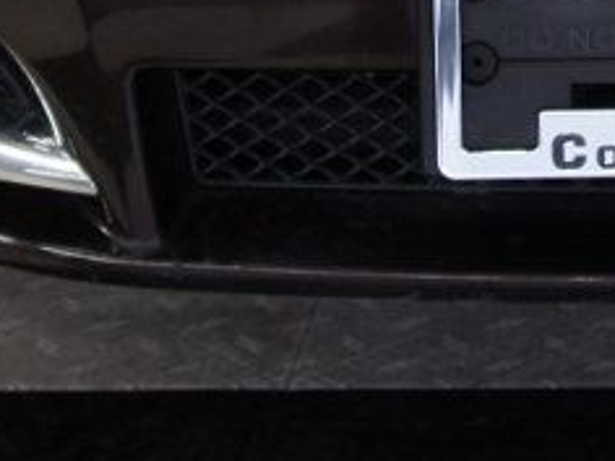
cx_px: 693
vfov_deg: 9.4
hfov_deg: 12.9
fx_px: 2665
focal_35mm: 150
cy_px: -400
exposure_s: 1/40
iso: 400
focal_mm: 24
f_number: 4
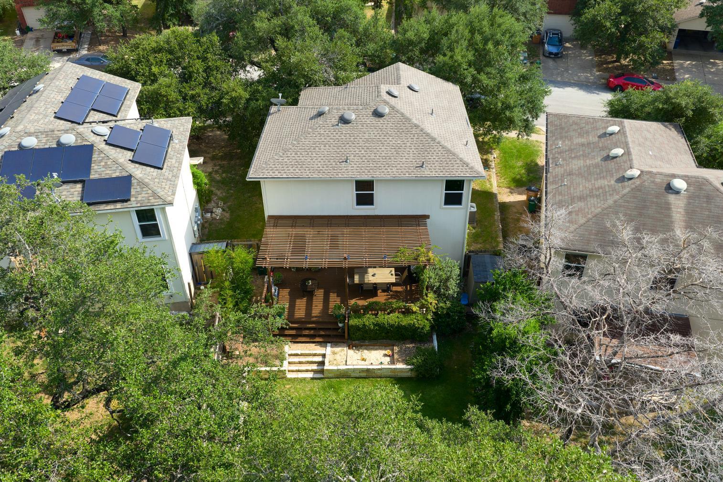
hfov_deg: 65.5
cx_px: 362
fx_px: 562
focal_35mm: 28
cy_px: 241
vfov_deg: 46.4
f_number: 2.8
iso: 200
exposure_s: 1/1000
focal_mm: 14.45
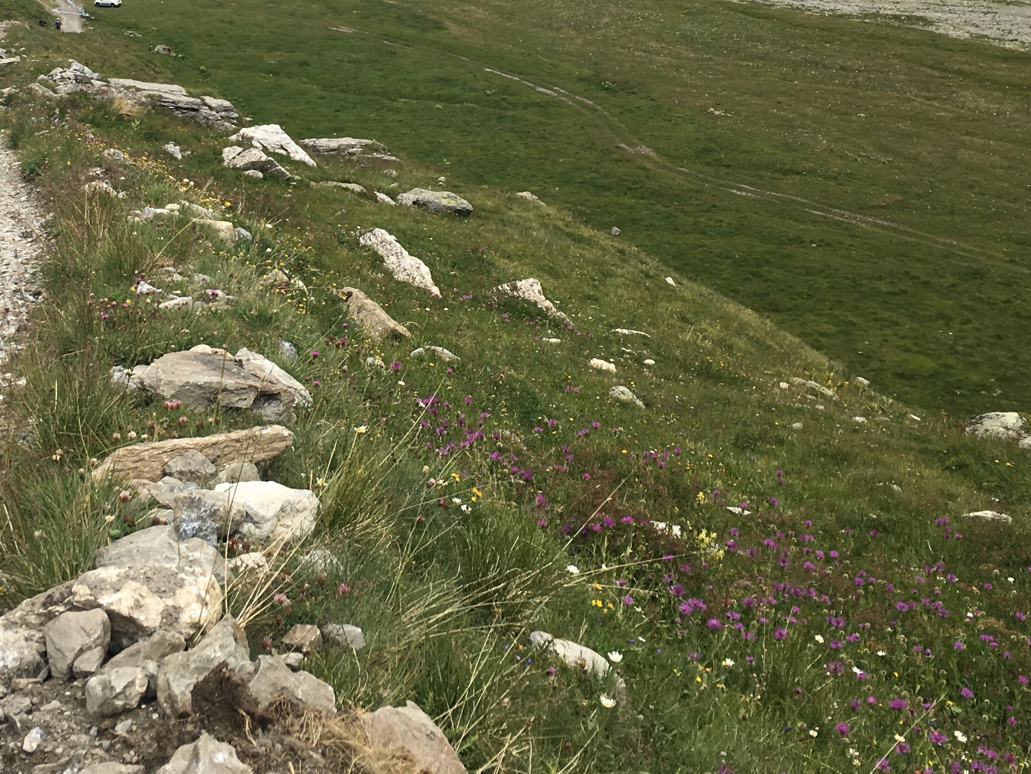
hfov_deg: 35.6
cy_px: 93
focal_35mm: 53
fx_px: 1579
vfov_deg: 26.7
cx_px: 304
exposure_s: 1/1350
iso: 25
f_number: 2.2
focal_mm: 4.15
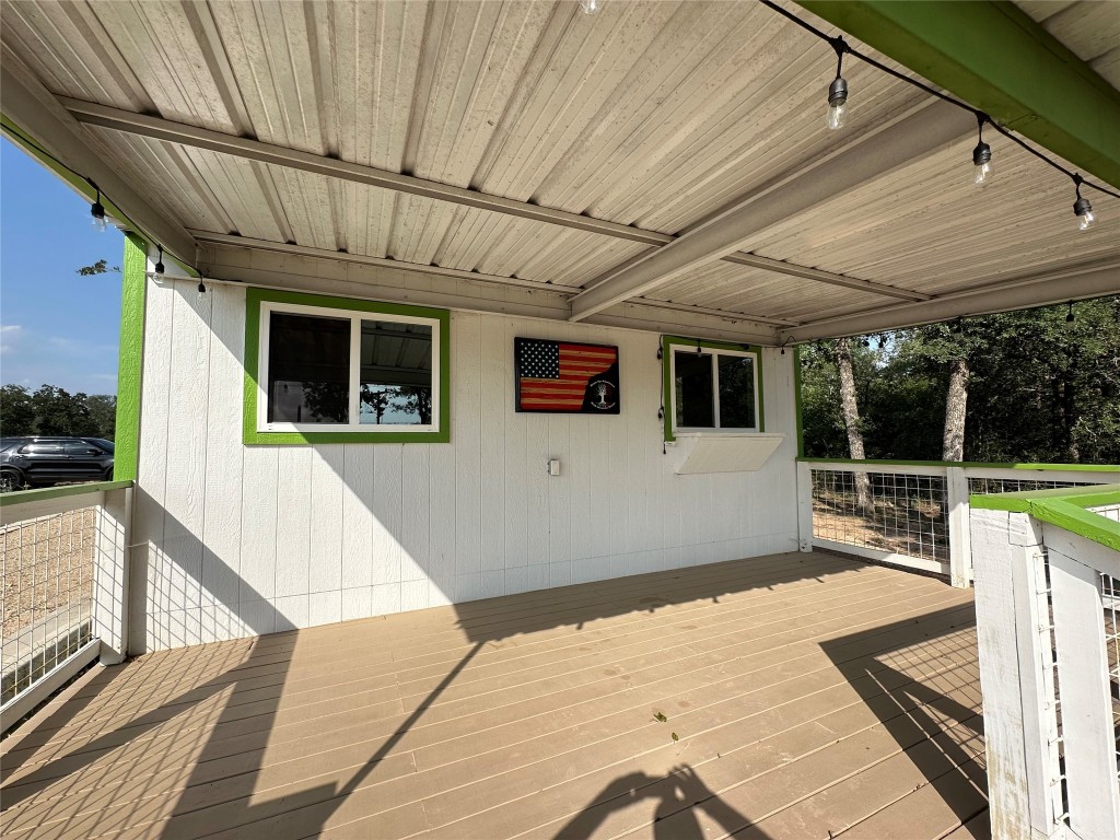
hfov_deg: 102.1
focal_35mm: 14
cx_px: 560
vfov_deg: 85.7
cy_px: 420
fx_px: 453
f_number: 2.2
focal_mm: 2.22
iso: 40
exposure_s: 1/1642
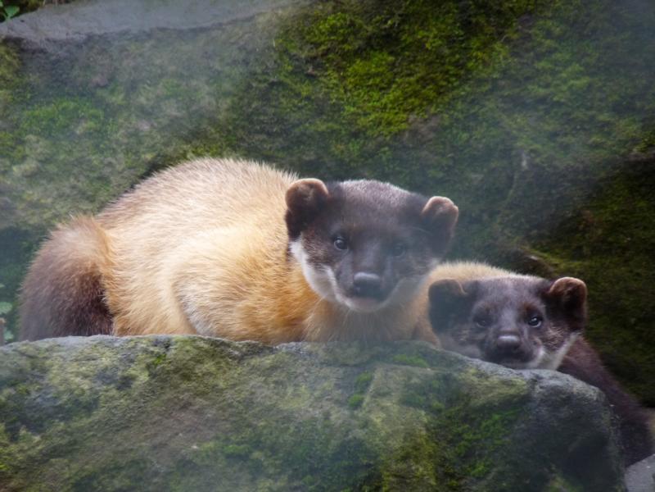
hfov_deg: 4.1
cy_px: 246
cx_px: 328
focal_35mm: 486
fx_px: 9196
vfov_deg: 3.1
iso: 320
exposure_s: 1/125
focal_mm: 86.4
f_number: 4.4
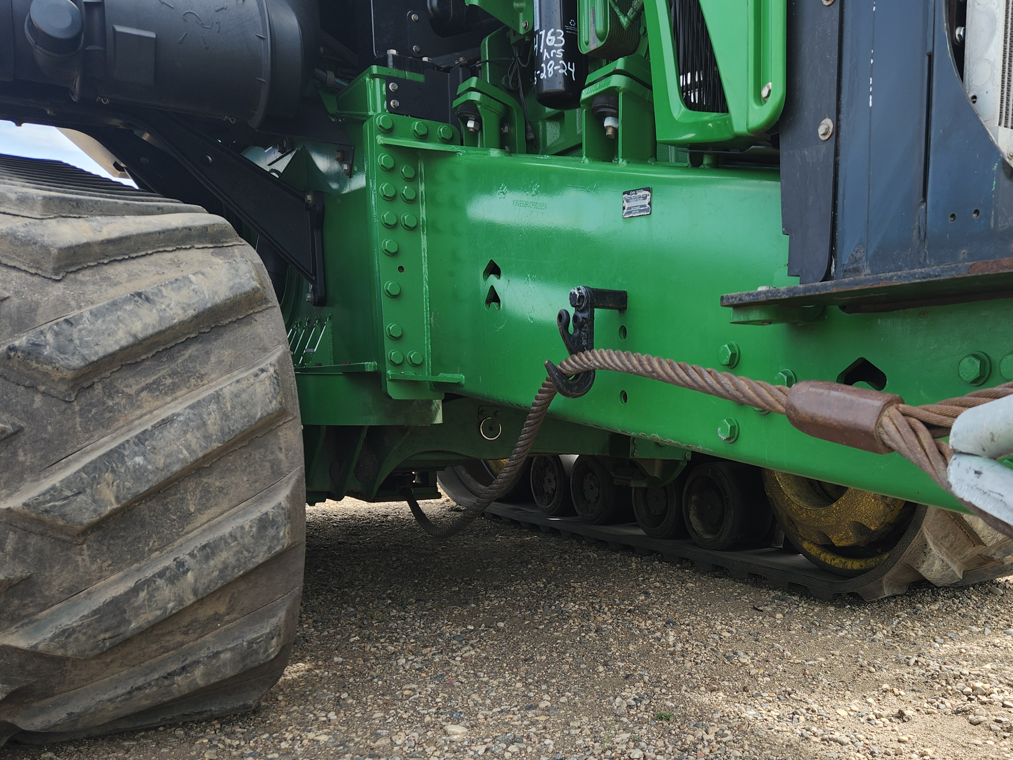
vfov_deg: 42.1
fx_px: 966
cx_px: 669
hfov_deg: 54.3
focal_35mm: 33
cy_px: 533
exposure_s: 1/307
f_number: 1.8
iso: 20
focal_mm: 5.4
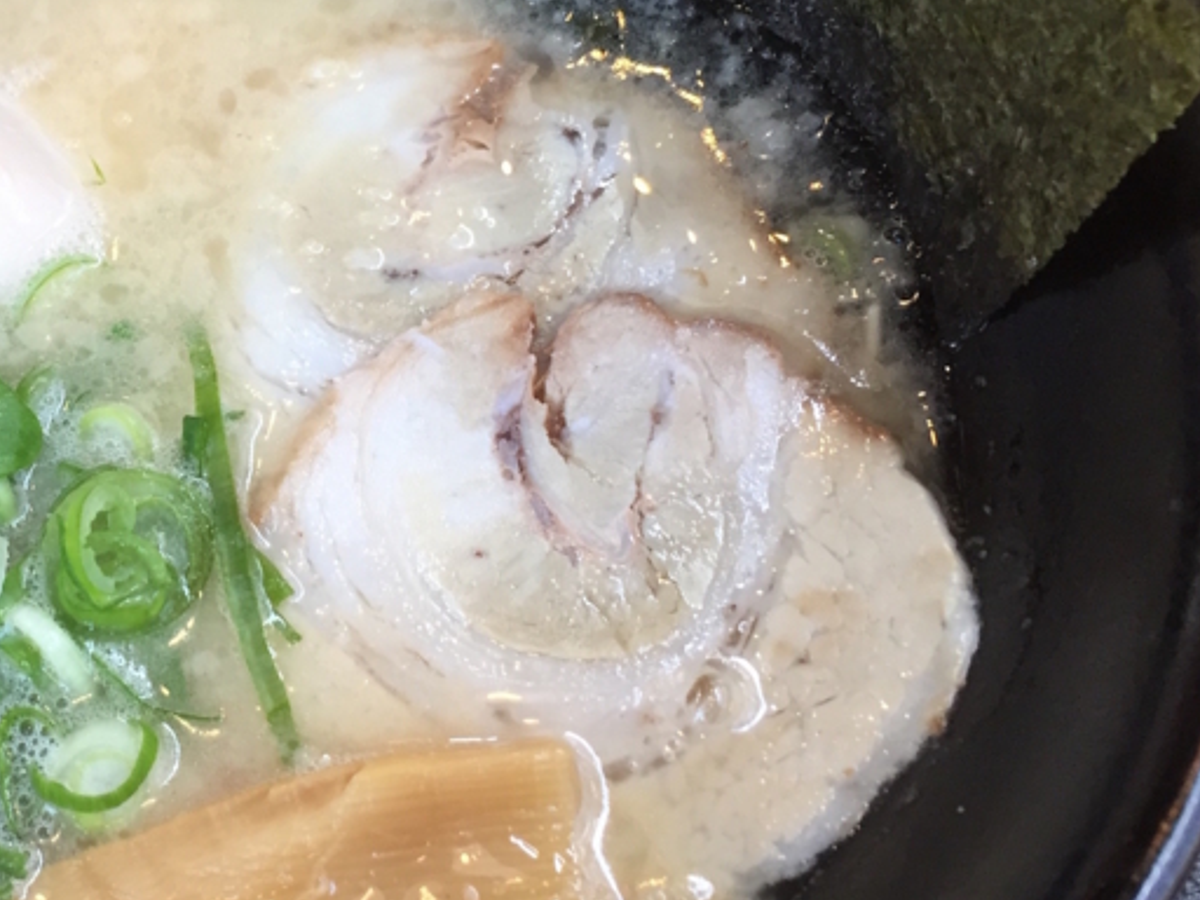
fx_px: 2011
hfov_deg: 31.8
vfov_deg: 25.2
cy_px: 450
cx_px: 138
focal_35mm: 58
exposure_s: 1/30
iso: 40
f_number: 2.2
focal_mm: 4.15
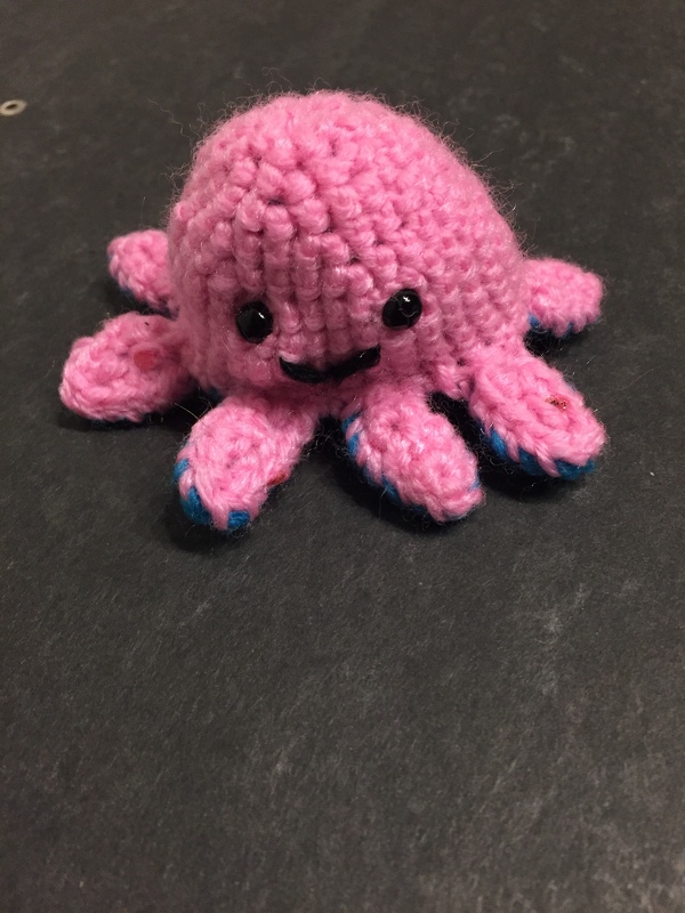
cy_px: 456
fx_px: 765
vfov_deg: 61.7
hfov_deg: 48.2
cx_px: 342
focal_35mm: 29
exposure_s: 1/33
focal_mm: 4.15
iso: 200
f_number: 2.2
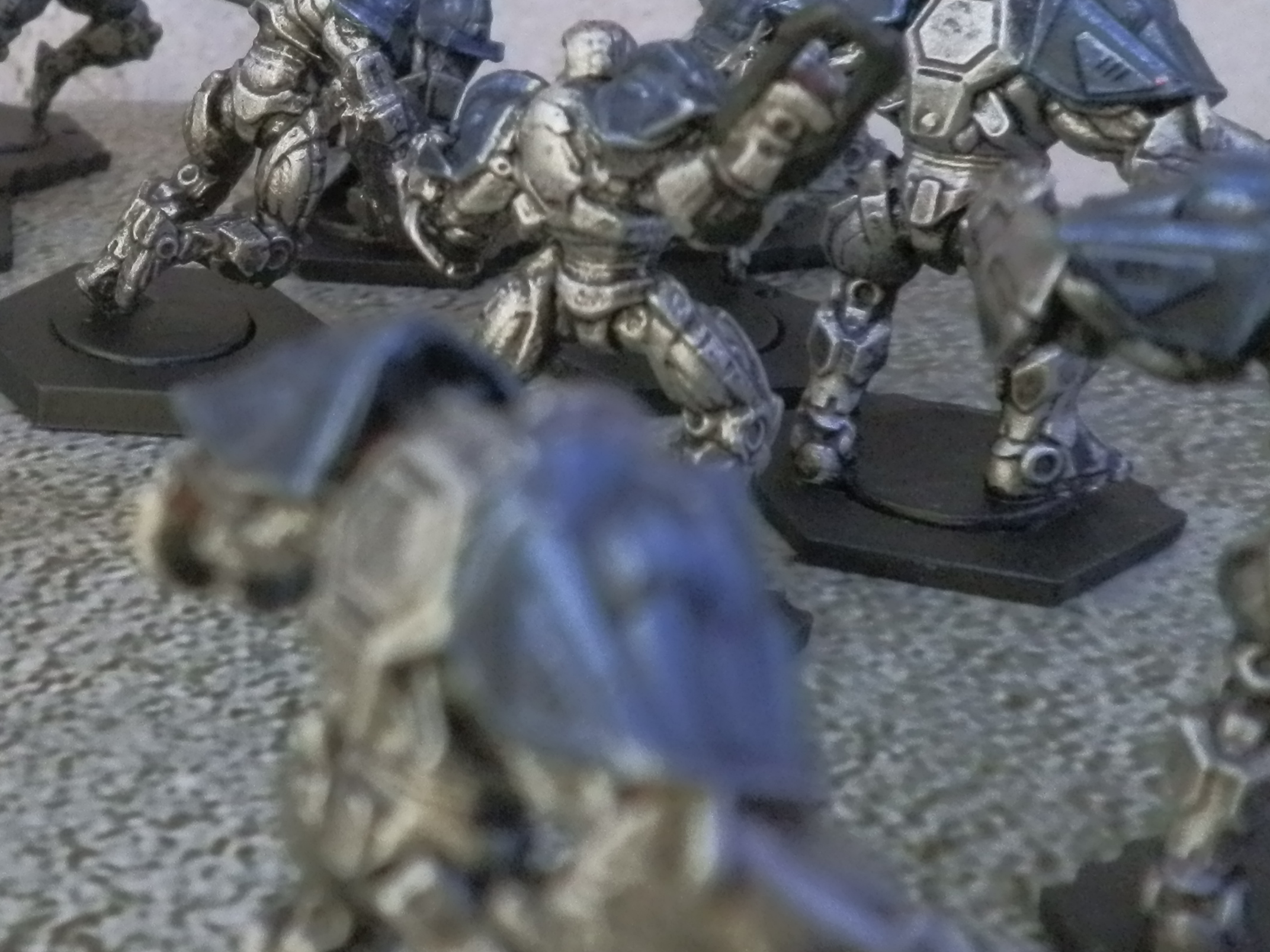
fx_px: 2055
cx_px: 40
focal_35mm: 56
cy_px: 253
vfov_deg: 25.8
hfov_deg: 32.0
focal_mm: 5
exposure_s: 1/100
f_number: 3.1
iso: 400
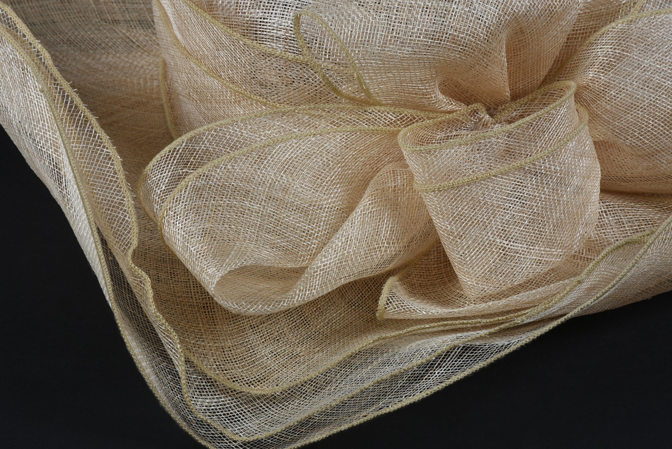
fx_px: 2942
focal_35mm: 158
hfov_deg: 13.0
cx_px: 336
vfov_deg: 8.7
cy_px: 224
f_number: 20
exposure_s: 1/125
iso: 200
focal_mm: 105
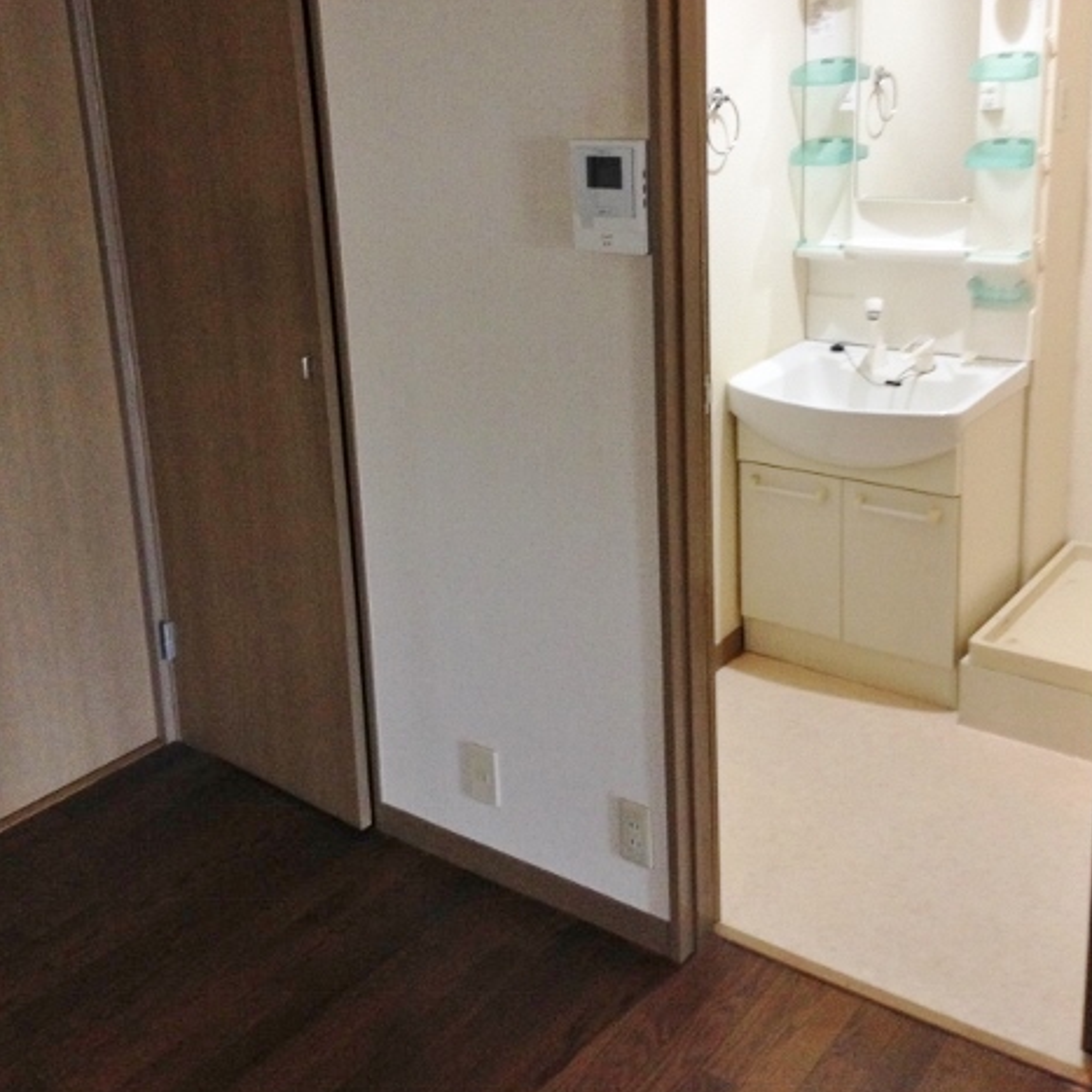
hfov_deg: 41.9
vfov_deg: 41.4
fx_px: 1428
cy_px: 372
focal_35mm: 40
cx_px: 557
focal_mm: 4.12
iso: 250
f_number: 2.4
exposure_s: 1/20
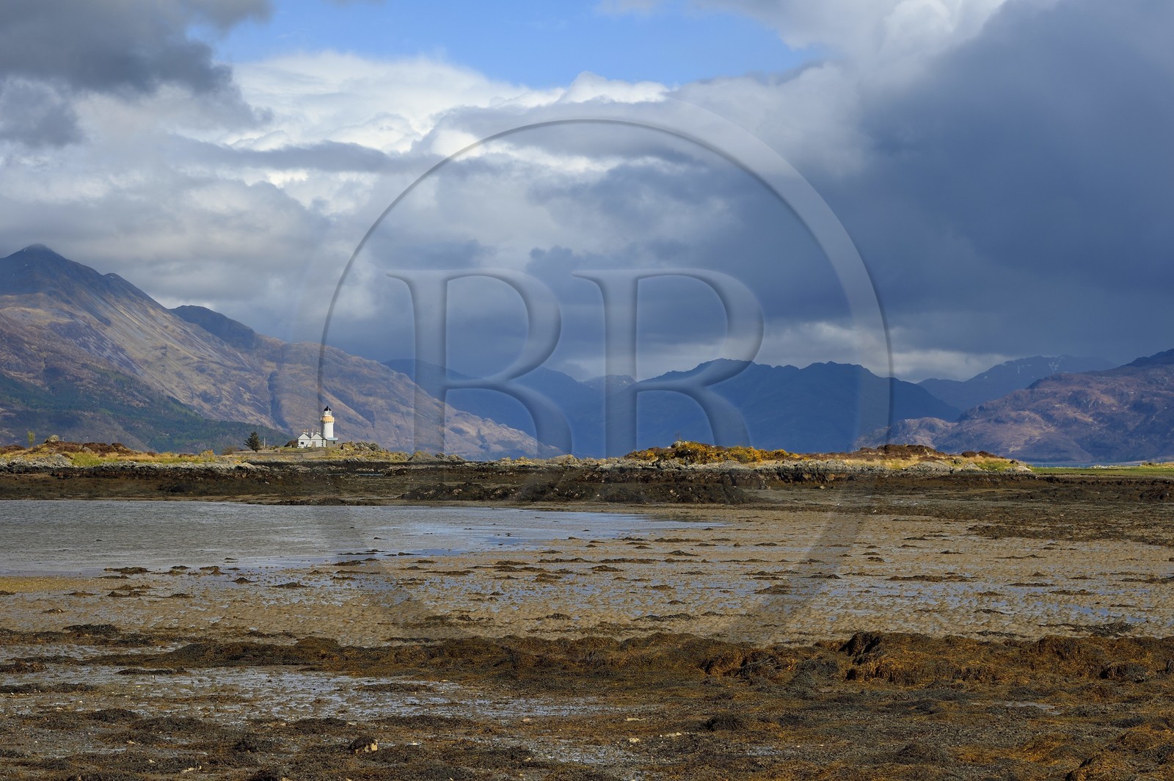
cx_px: 587
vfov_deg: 15.2
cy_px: 390
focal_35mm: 90
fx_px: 2933
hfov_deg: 22.6
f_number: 11
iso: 200
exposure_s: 1/400
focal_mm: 90
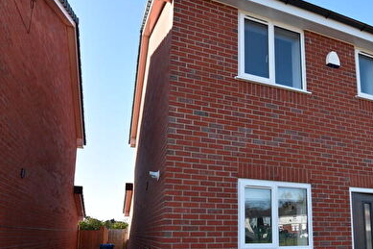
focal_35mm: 27
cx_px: 236
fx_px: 280
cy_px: 187
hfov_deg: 66.3
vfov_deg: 46.2
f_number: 6.3
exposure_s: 1/160
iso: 100
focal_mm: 10
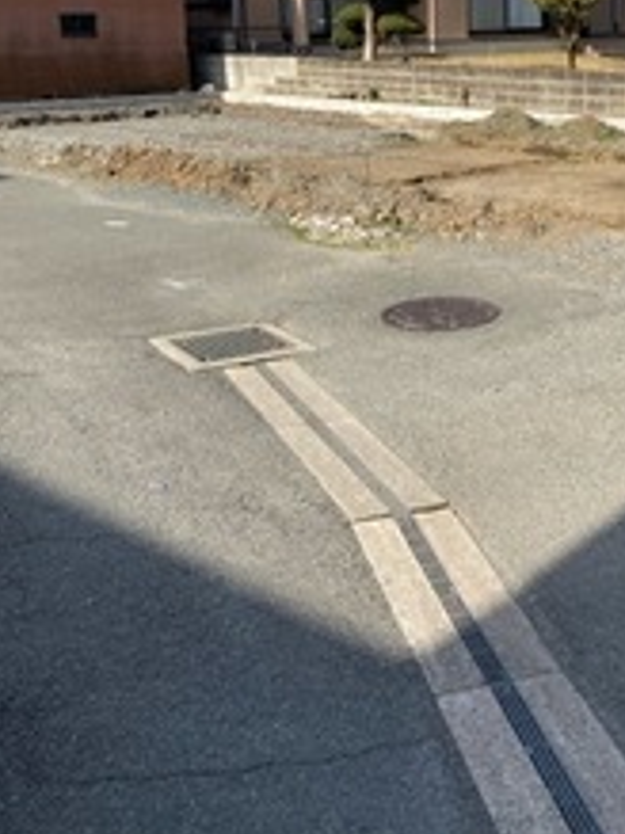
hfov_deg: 31.1
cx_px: 442
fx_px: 1108
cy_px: 236
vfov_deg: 40.4
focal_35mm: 46
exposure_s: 1/1517
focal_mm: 3.99
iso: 20
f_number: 1.8
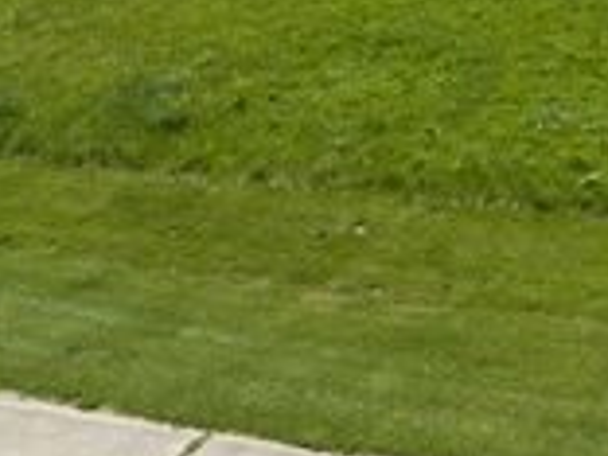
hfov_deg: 21.1
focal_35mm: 77
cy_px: -232
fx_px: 1352
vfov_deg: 17.2
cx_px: 931
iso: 100
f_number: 2.8
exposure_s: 1/3000
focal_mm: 12.29
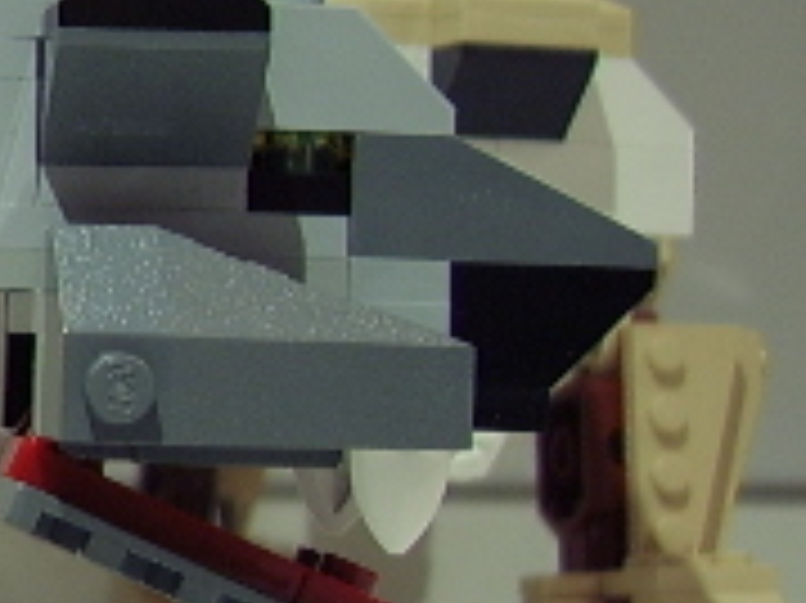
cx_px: -536
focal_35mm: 111
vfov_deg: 13.3
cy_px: 261
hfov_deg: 15.7
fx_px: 2583
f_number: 2.7
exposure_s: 1/13
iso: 100
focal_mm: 8.13
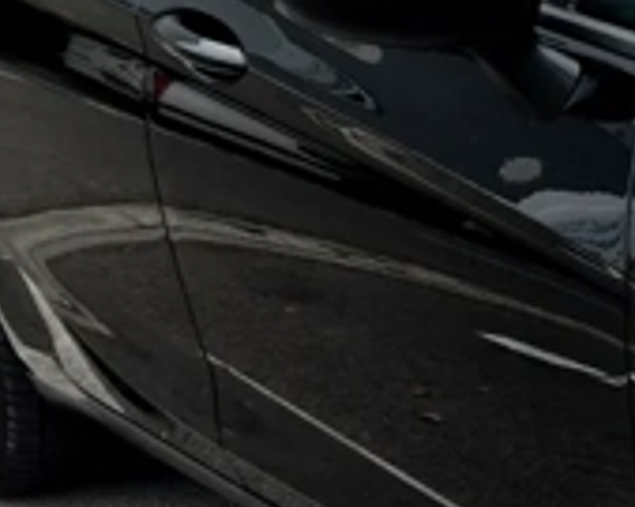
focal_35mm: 133
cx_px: 1191
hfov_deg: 12.9
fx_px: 2498
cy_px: 582
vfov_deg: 11.4
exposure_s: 1/182
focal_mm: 5.4
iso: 25
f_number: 1.8
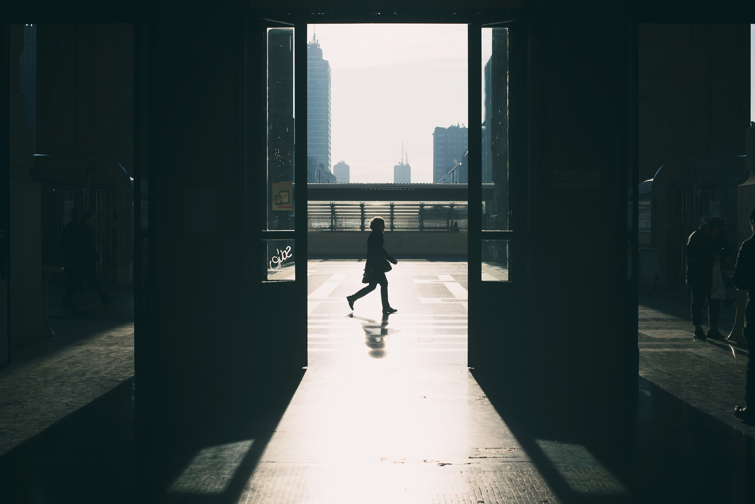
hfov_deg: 39.6
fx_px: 1049
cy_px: 252
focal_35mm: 50
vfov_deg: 27.0
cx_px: 378
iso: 100
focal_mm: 50
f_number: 5
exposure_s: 1/2000
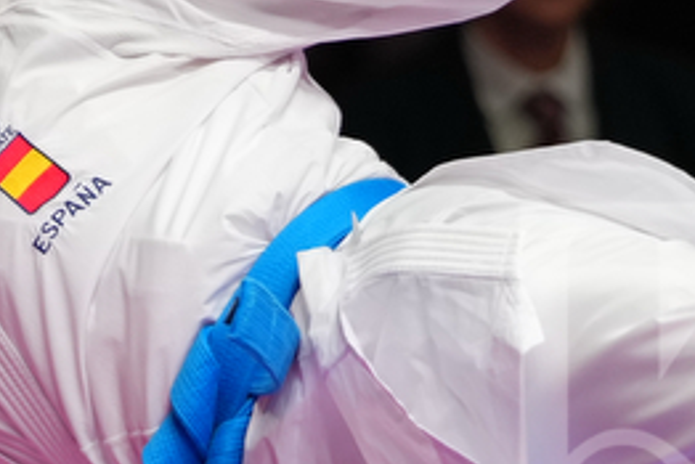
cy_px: 392
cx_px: 11
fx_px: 18871
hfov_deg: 2.1
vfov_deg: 1.4
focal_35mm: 977
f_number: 2.8
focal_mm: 160
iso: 640
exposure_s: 1/1000
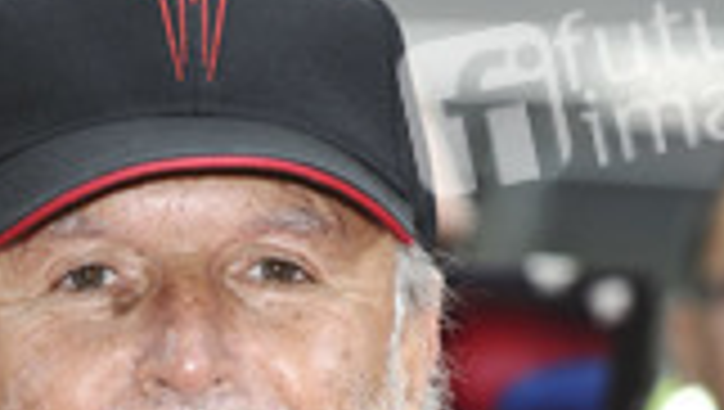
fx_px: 8399
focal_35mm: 437
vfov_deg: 2.8
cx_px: 223
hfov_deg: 4.9
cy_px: 766
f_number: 4.5
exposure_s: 1/200
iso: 320
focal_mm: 112
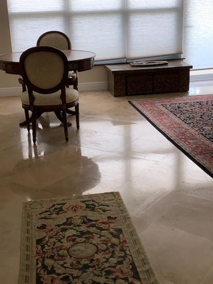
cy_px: 142
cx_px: 106
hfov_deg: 28.0
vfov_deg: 36.8
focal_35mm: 52
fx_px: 427
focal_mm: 6
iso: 125
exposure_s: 1/69
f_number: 2.4
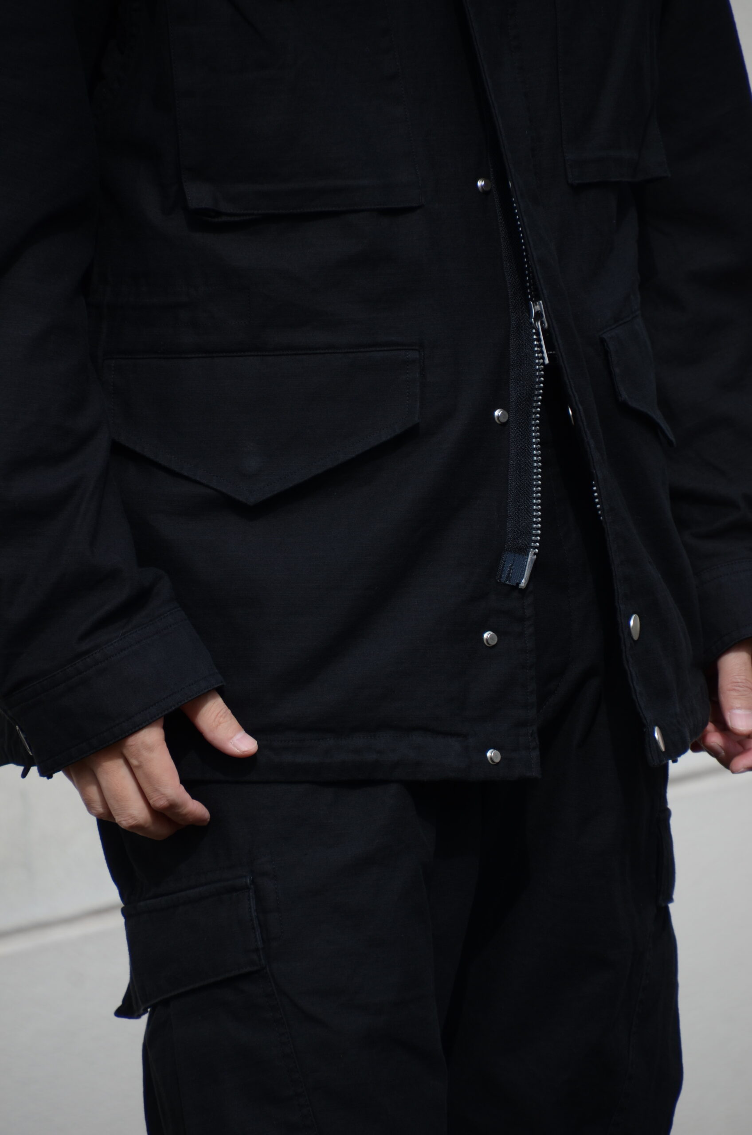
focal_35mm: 360
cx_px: 376
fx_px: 11328
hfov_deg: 3.8
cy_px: 568
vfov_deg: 5.7
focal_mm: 240
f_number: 6.3
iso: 125
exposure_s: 1/500
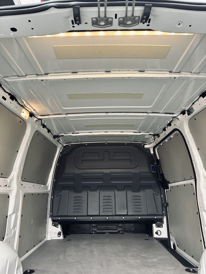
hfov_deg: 56.8
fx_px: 190
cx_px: 103
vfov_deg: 71.6
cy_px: 137
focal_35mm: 24
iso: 250
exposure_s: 1/60
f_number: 1.78
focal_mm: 6.86
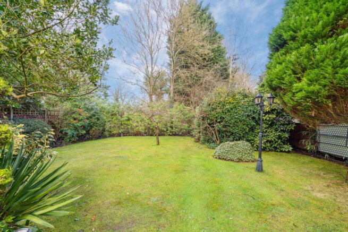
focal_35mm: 16
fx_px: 155
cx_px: 174
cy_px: 116
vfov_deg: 73.8
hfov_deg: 96.7
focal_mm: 16
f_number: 11
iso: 640
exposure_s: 1/60
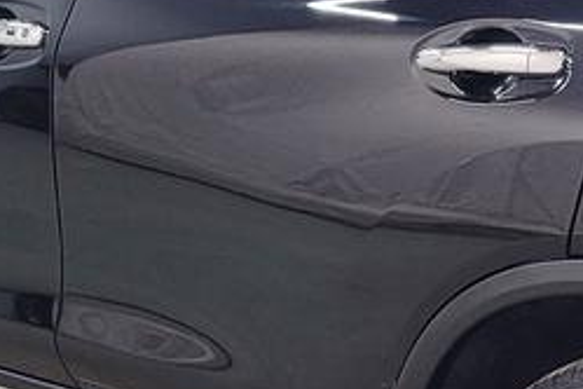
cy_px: 227
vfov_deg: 9.9
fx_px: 2251
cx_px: 513
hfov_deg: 14.6
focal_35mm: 139
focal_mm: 5.4
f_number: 1.8
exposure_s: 1/120
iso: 160
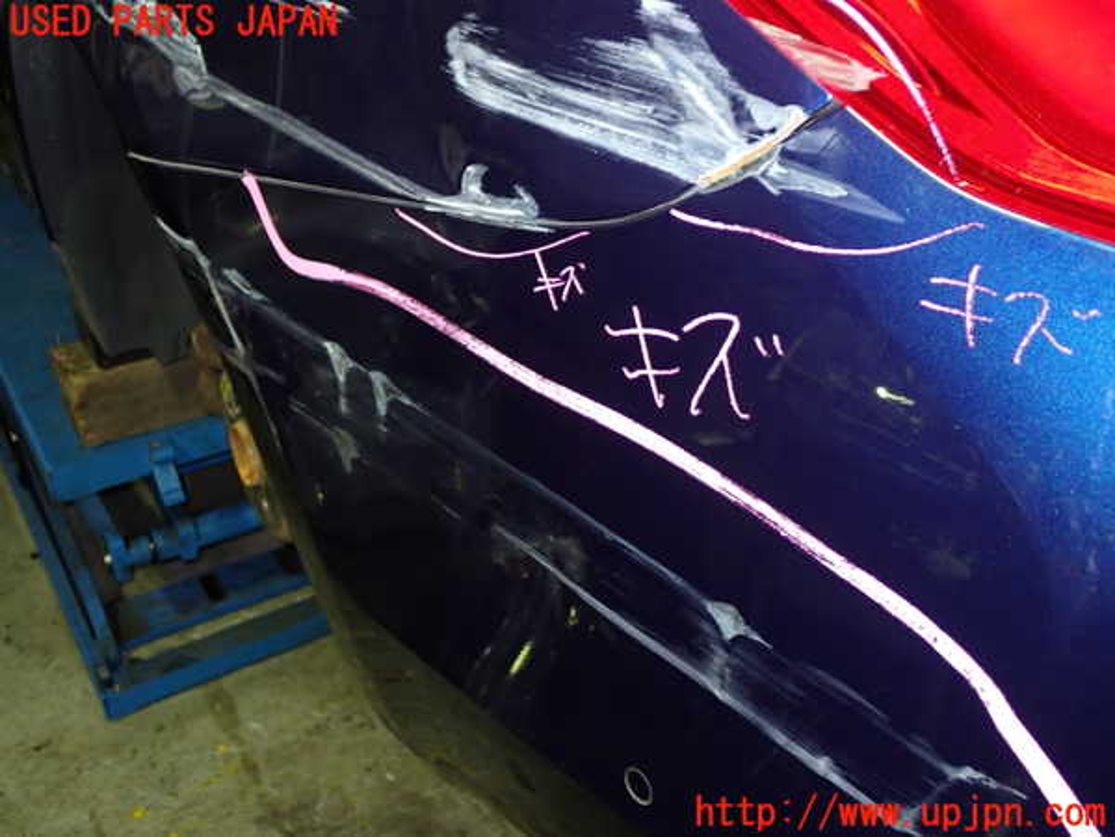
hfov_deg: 51.4
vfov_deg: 39.7
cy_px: 418
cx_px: 558
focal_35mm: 36
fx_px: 1160
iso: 250
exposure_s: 1/40
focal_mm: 6.37
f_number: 2.5
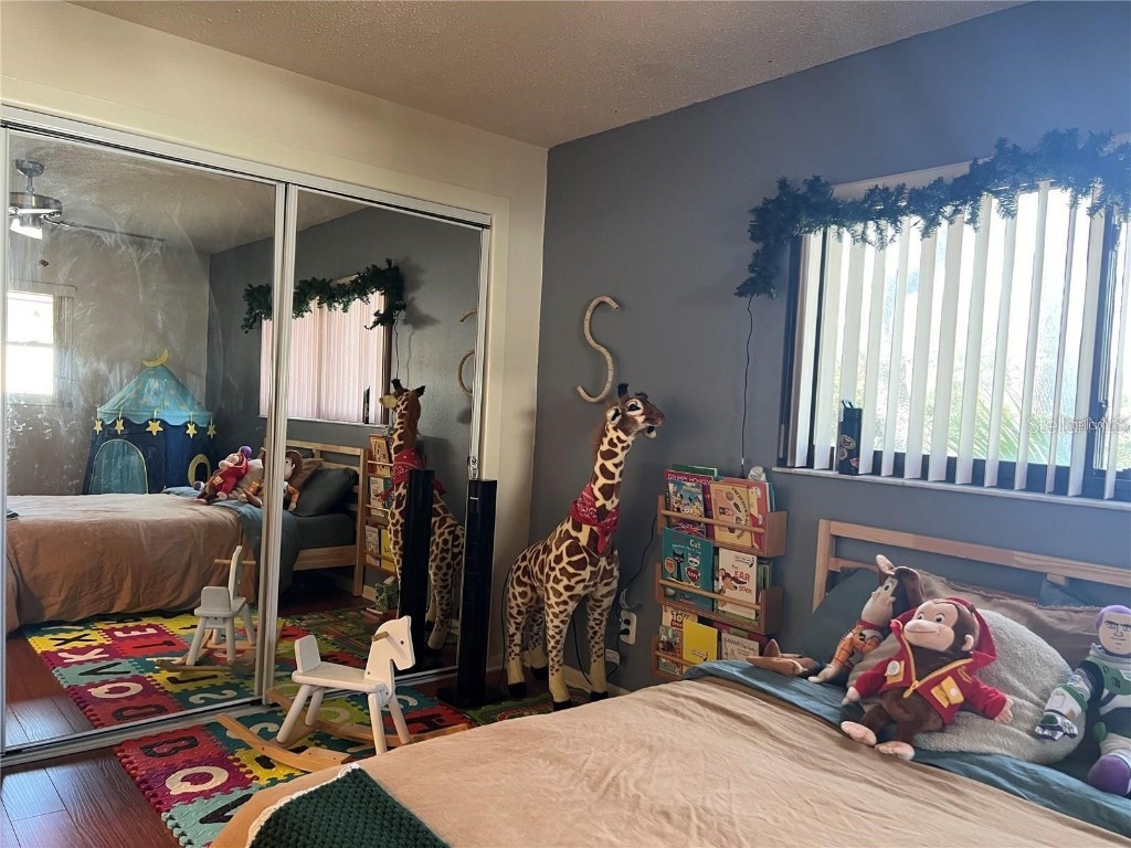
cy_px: 424
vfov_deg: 53.1
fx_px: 849
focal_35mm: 26
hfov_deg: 67.3
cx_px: 566
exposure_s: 1/60
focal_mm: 5.7
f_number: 1.5
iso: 200
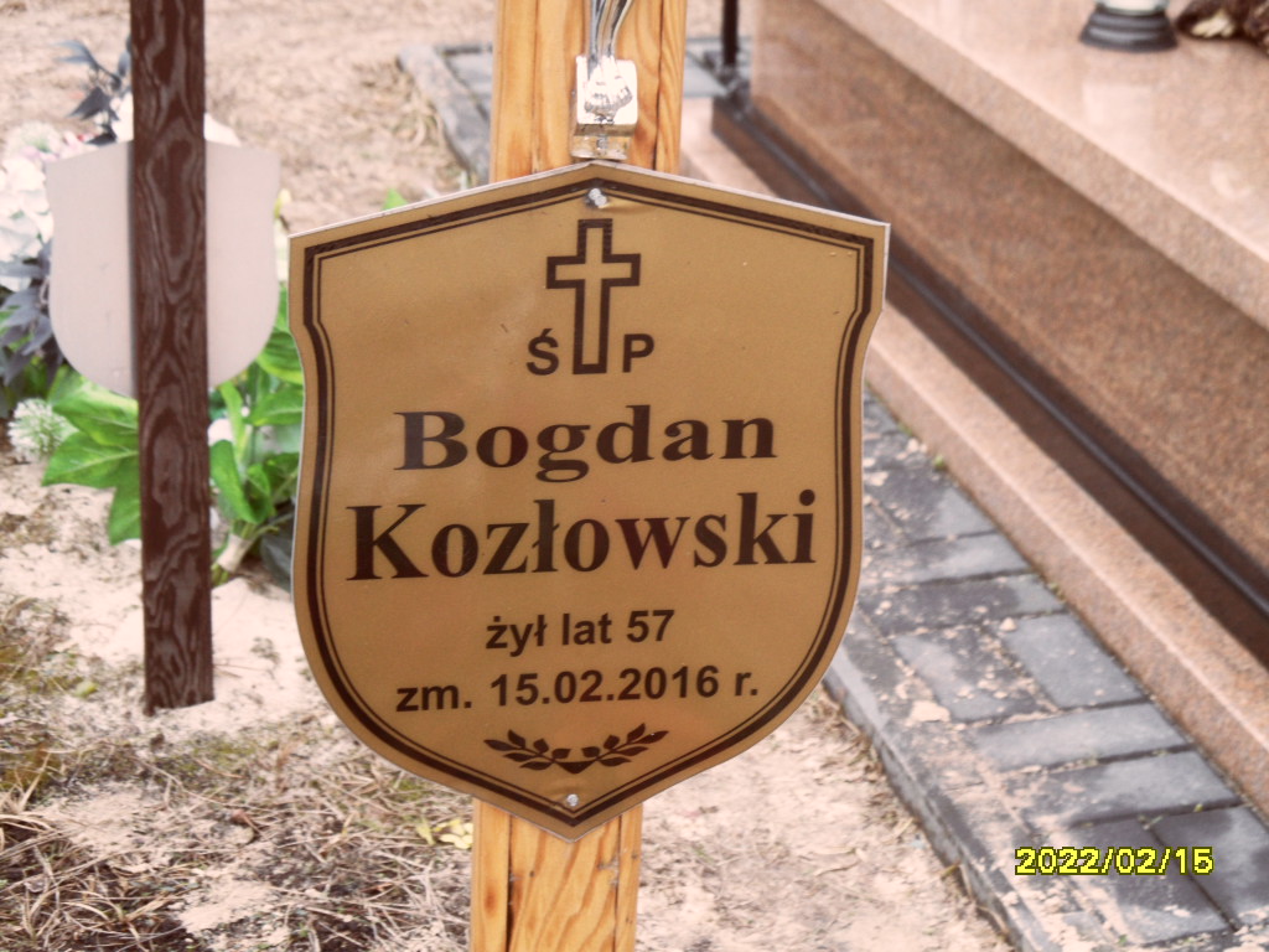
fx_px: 2933
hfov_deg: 24.4
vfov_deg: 18.4
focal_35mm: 80
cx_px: 634
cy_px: 476
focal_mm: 13.2
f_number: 4.2
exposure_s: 1/45
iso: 100
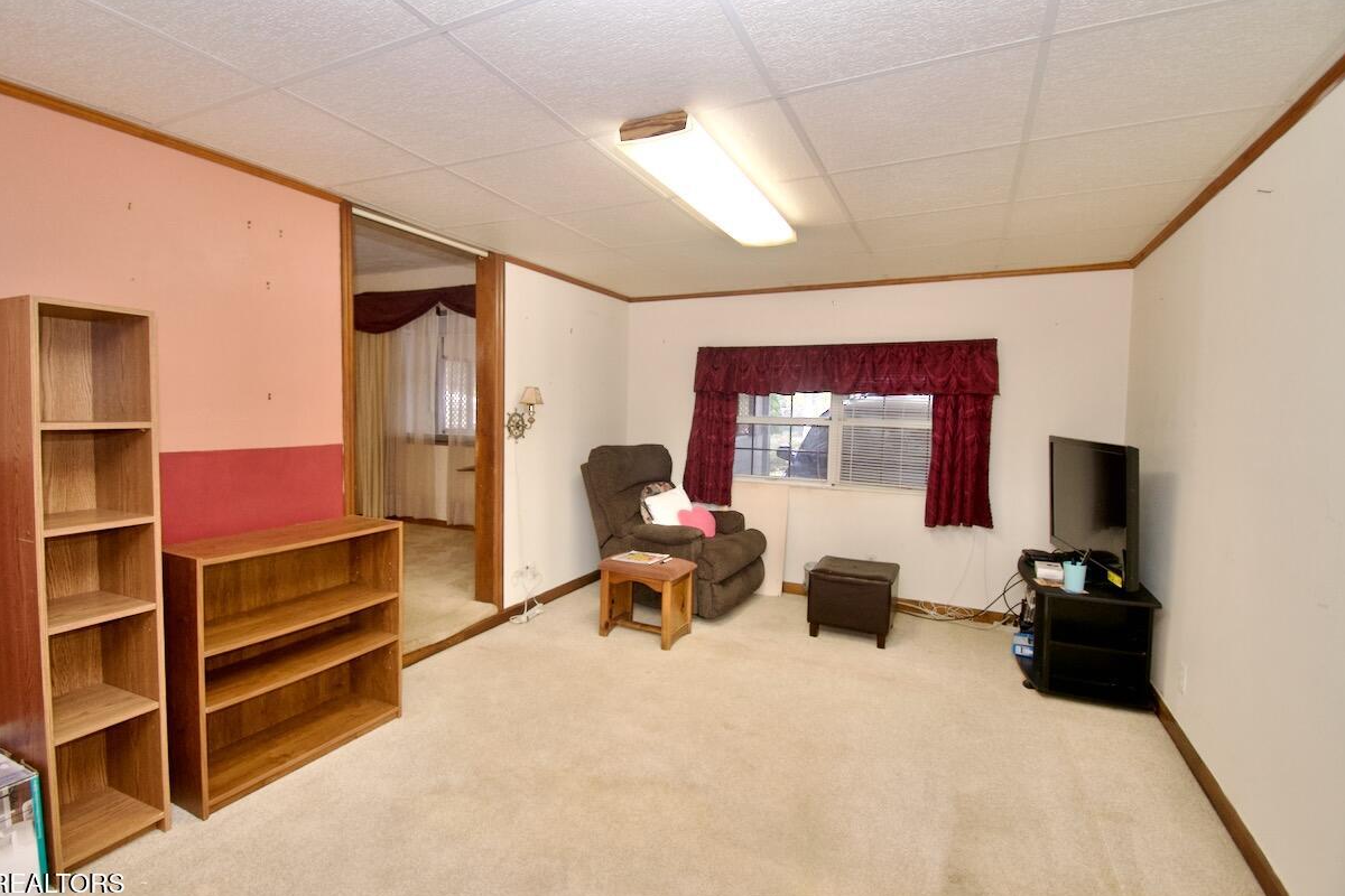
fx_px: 598
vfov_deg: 73.7
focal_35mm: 16
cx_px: 643
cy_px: 448
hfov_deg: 96.7
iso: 800
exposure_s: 1/80
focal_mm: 10
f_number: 4.5
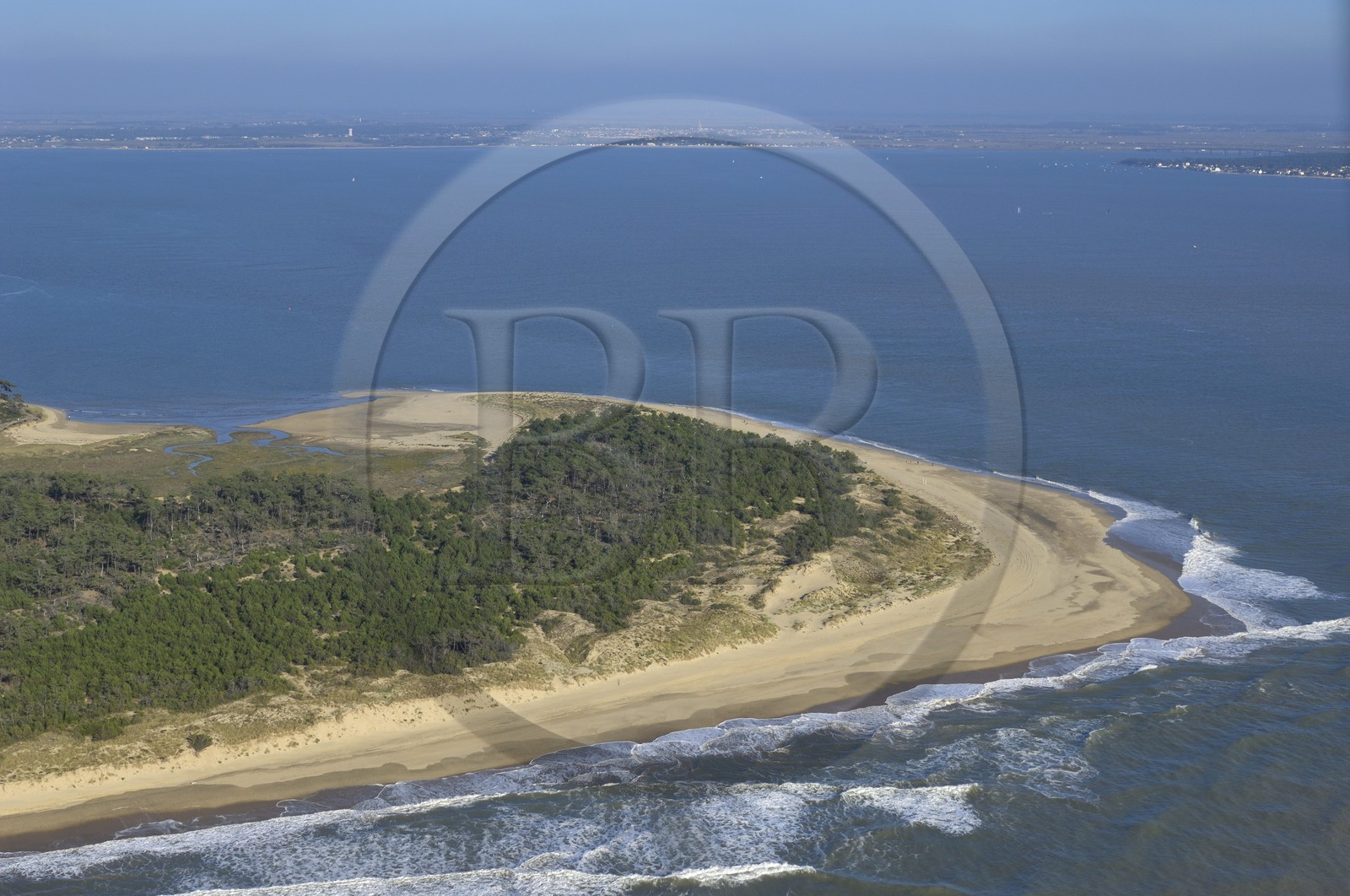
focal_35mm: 60
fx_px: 2247
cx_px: 675
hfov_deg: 33.4
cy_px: 448
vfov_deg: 22.6
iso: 100
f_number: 5
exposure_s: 1/640
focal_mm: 40
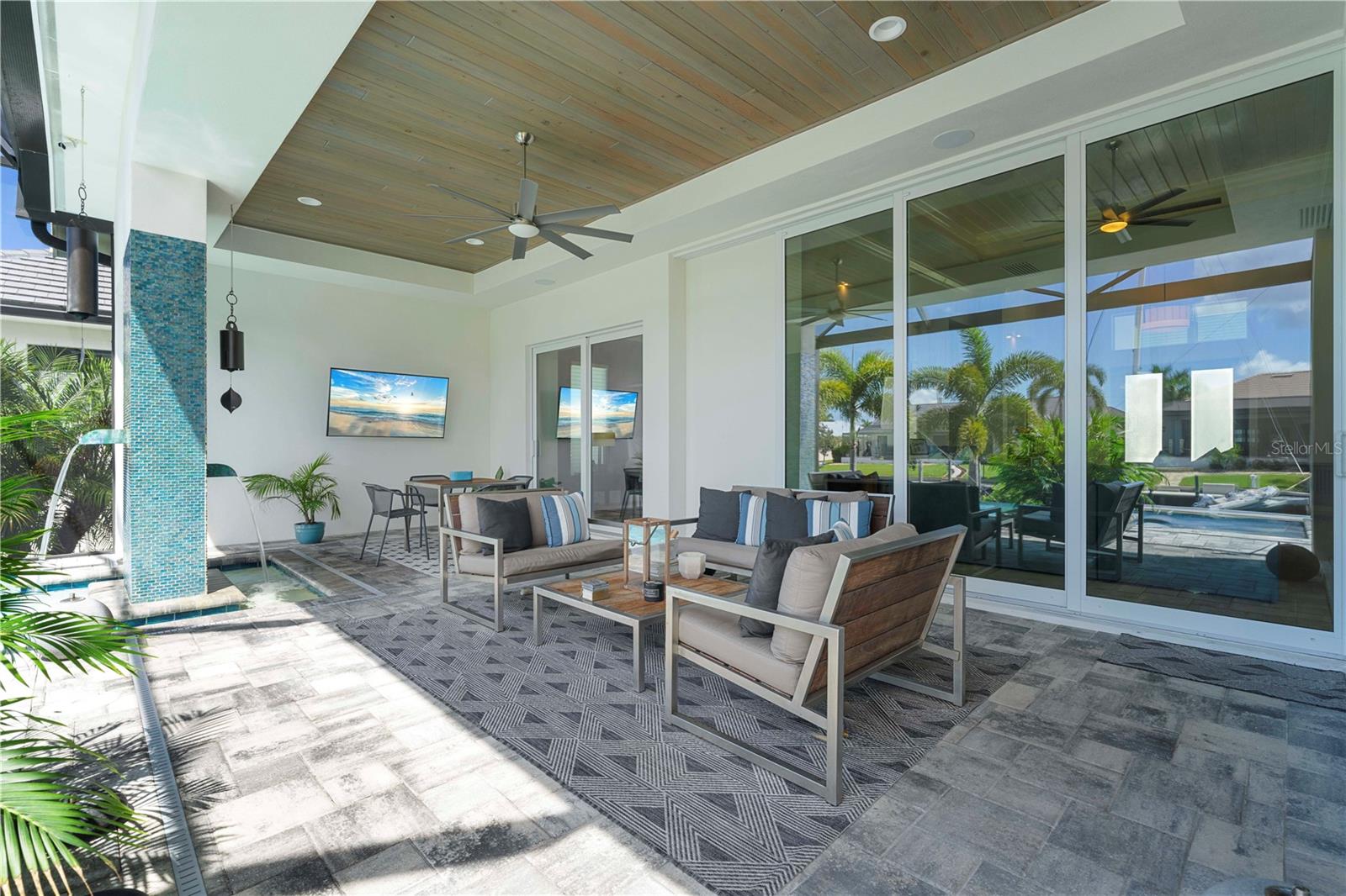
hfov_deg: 96.7
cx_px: 673
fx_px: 598
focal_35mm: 16
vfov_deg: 73.7
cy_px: 448
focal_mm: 16
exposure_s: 1/6
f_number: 8
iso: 200
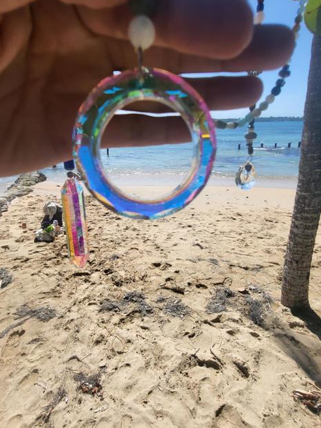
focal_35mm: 18
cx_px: 154
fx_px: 223
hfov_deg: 71.6
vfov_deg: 87.7
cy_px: 217
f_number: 2.2
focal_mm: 1.74
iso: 32
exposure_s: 1/1160
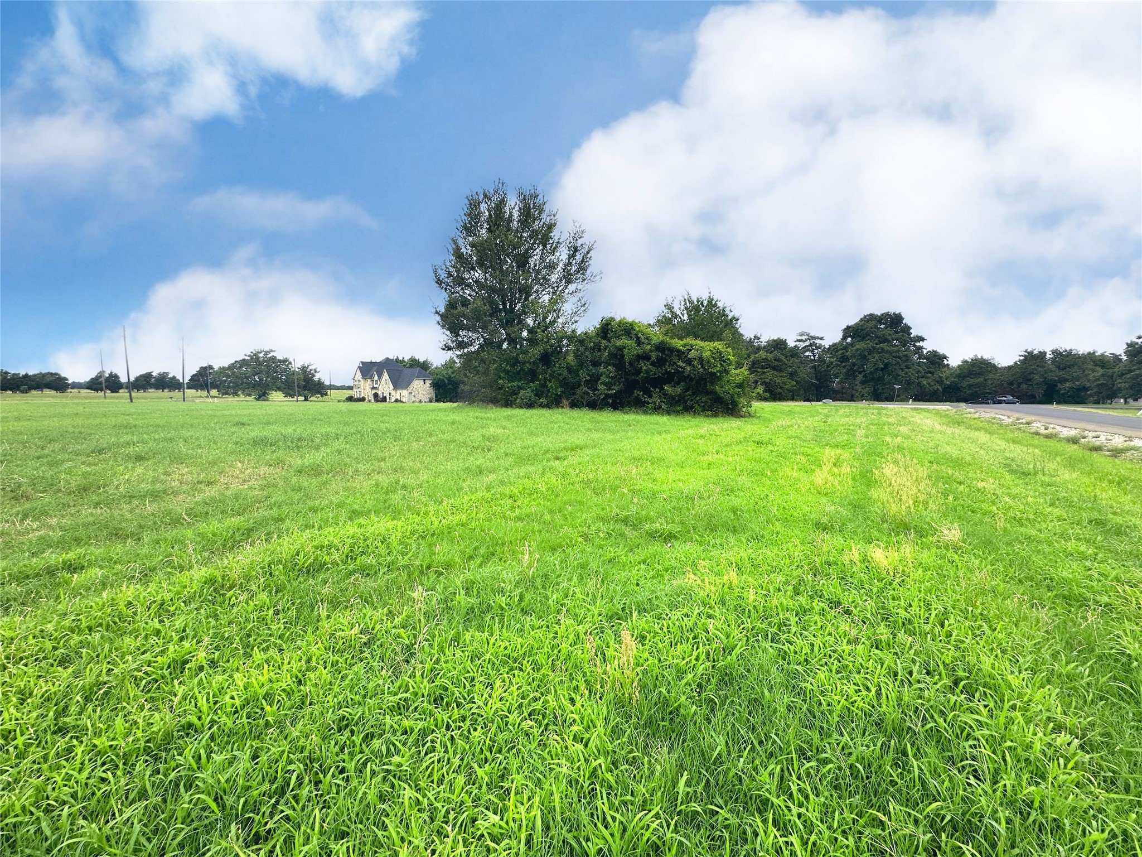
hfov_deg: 102.1
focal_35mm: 14
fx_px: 462
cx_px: 571
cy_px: 428
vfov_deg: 85.7
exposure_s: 1/1618
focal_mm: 2.22
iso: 50
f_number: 2.2
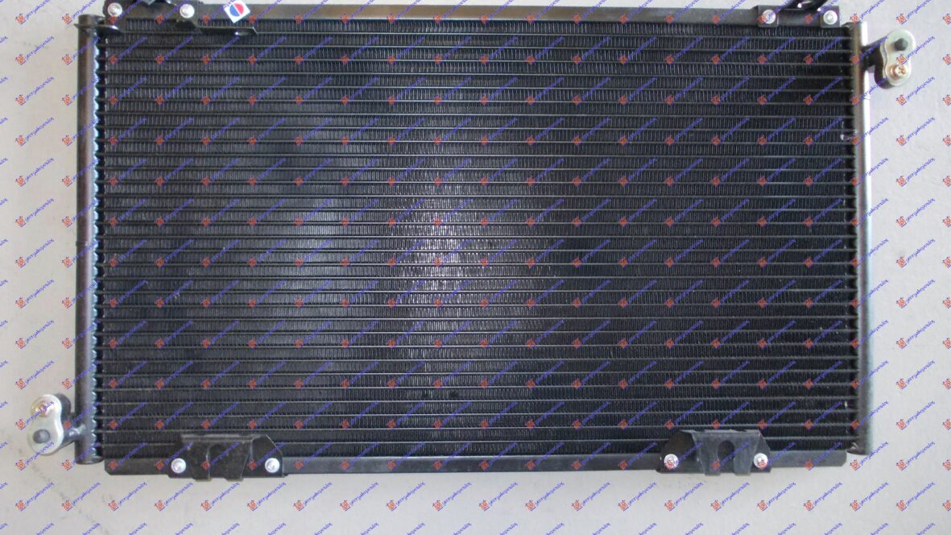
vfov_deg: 37.7
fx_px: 782
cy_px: 249
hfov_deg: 62.6
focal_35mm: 31
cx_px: 470
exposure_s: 1/25
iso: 200
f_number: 2.7
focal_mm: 4
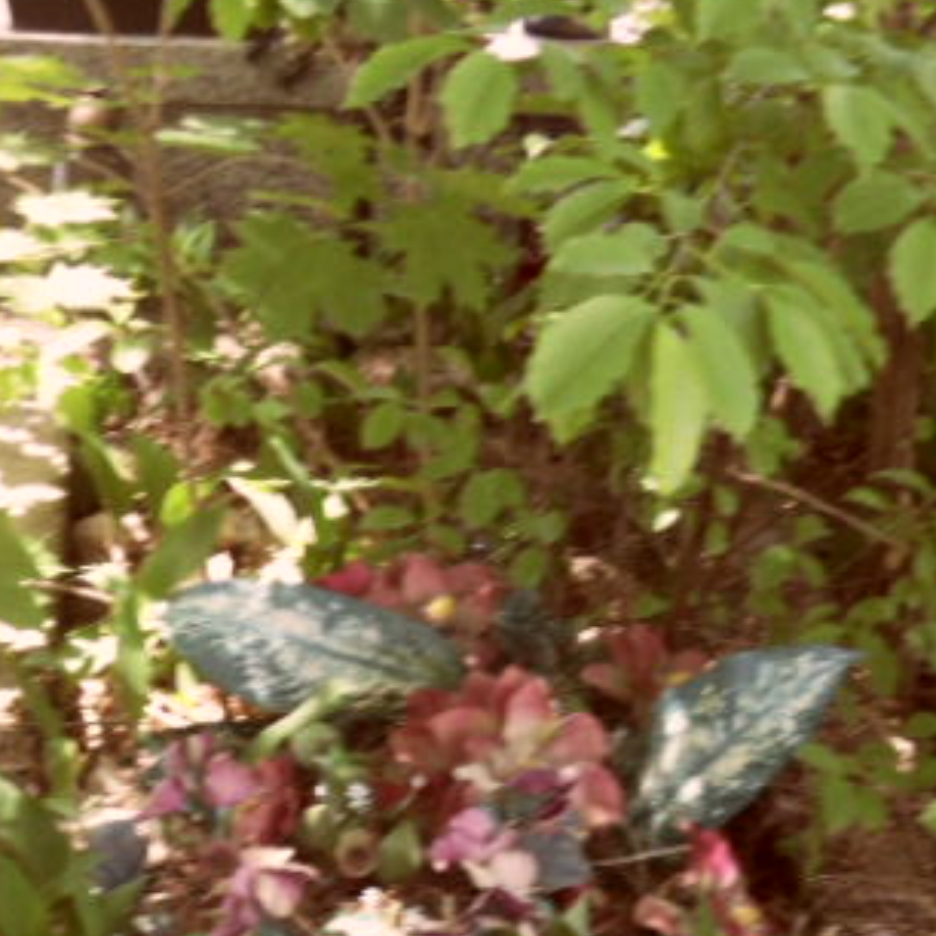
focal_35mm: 71
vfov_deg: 23.8
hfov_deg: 24.3
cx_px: 407
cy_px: 786
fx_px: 2172
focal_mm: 3.9
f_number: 3.2
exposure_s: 1/45
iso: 100
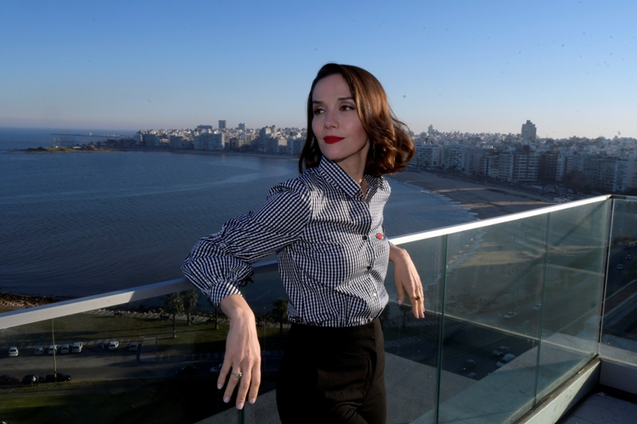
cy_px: 212
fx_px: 584
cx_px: 318
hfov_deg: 57.2
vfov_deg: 40.0
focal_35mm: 33
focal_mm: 22
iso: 400
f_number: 22
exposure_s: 1/125
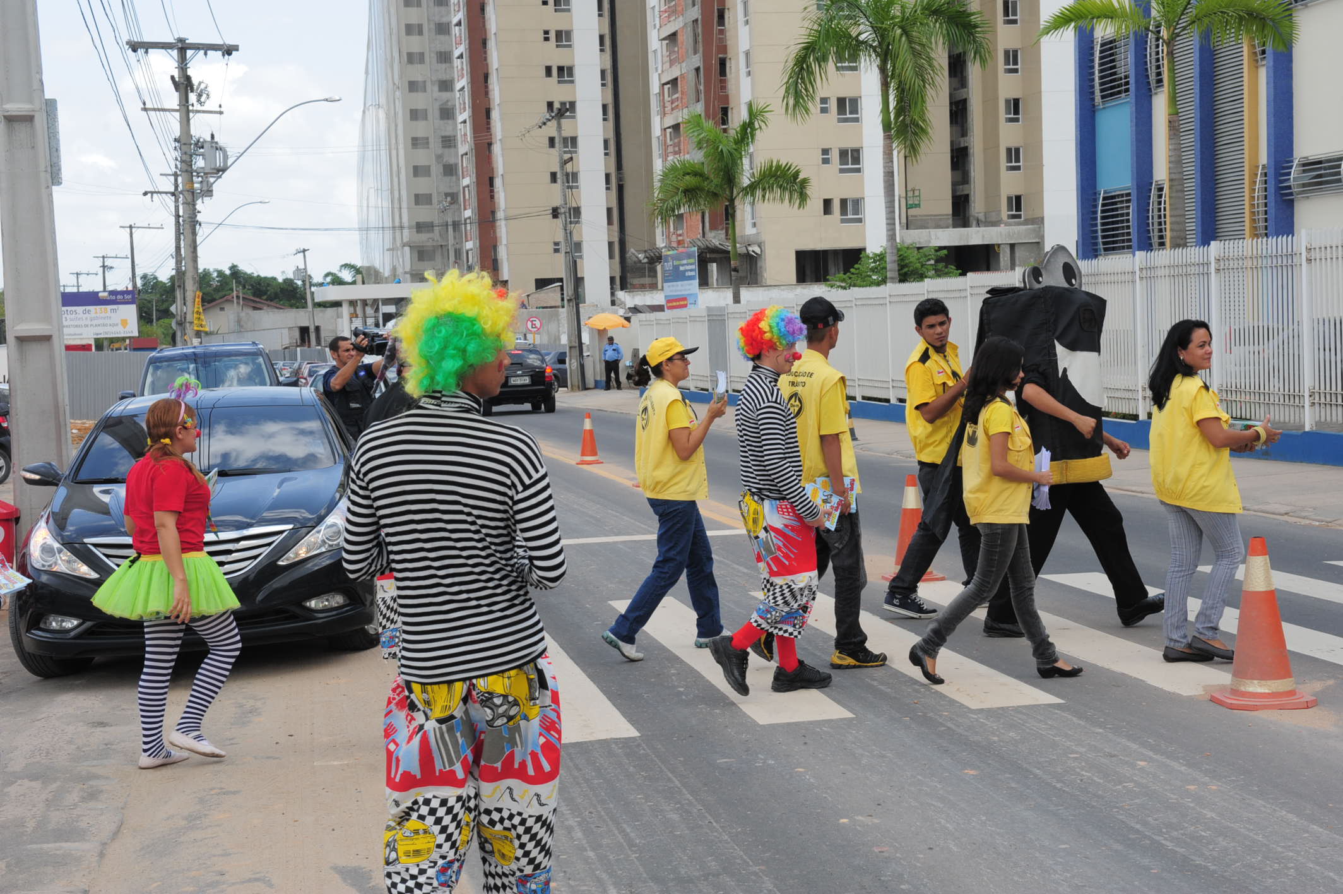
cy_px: 447
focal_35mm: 55
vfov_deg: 24.6
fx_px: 2050
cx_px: 672
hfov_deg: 36.3
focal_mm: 55
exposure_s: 1/500
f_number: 11
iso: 800
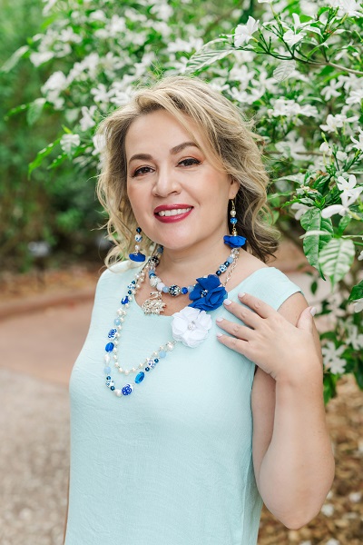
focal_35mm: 50
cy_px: 272
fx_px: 756
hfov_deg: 27.0
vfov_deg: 39.6
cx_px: 182
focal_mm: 50
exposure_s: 1/400
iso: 320
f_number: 3.2
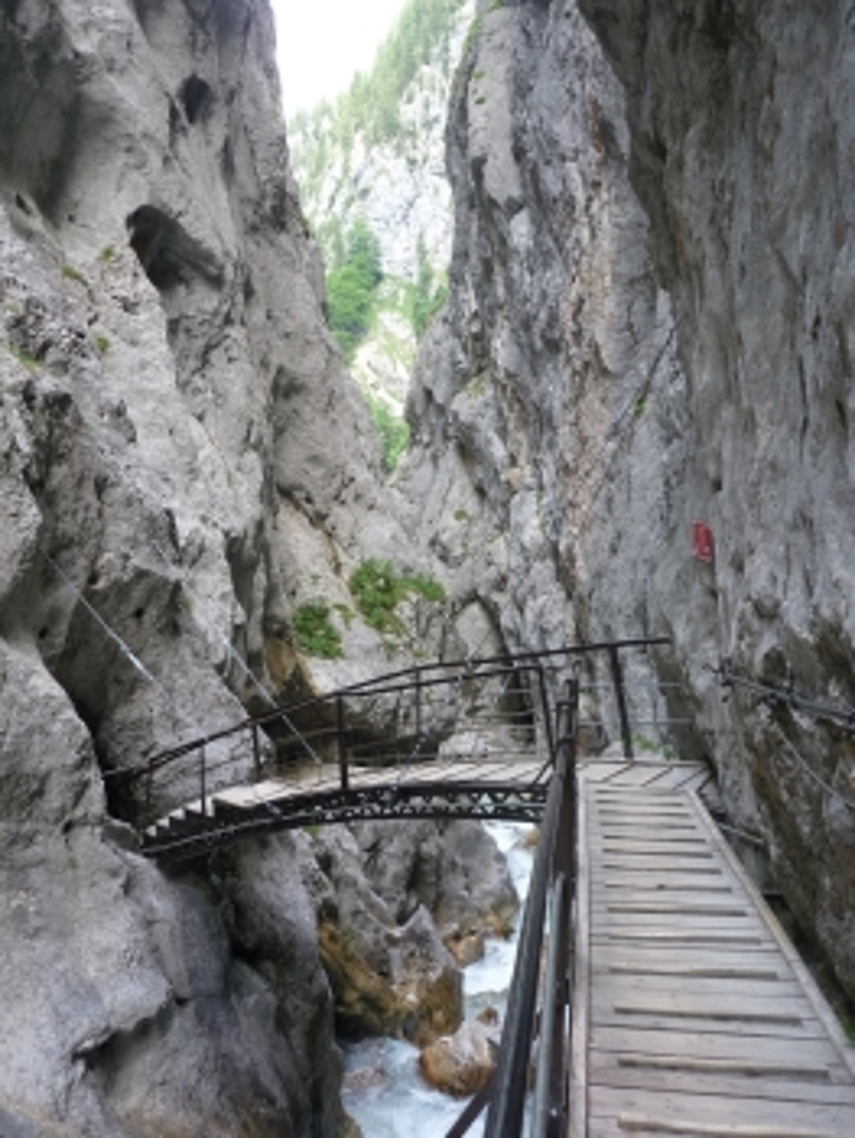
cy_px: 569
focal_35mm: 33
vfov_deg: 55.3
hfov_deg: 43.0
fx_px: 1085
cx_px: 428
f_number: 2.8
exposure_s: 1/60
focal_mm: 5.5
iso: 80
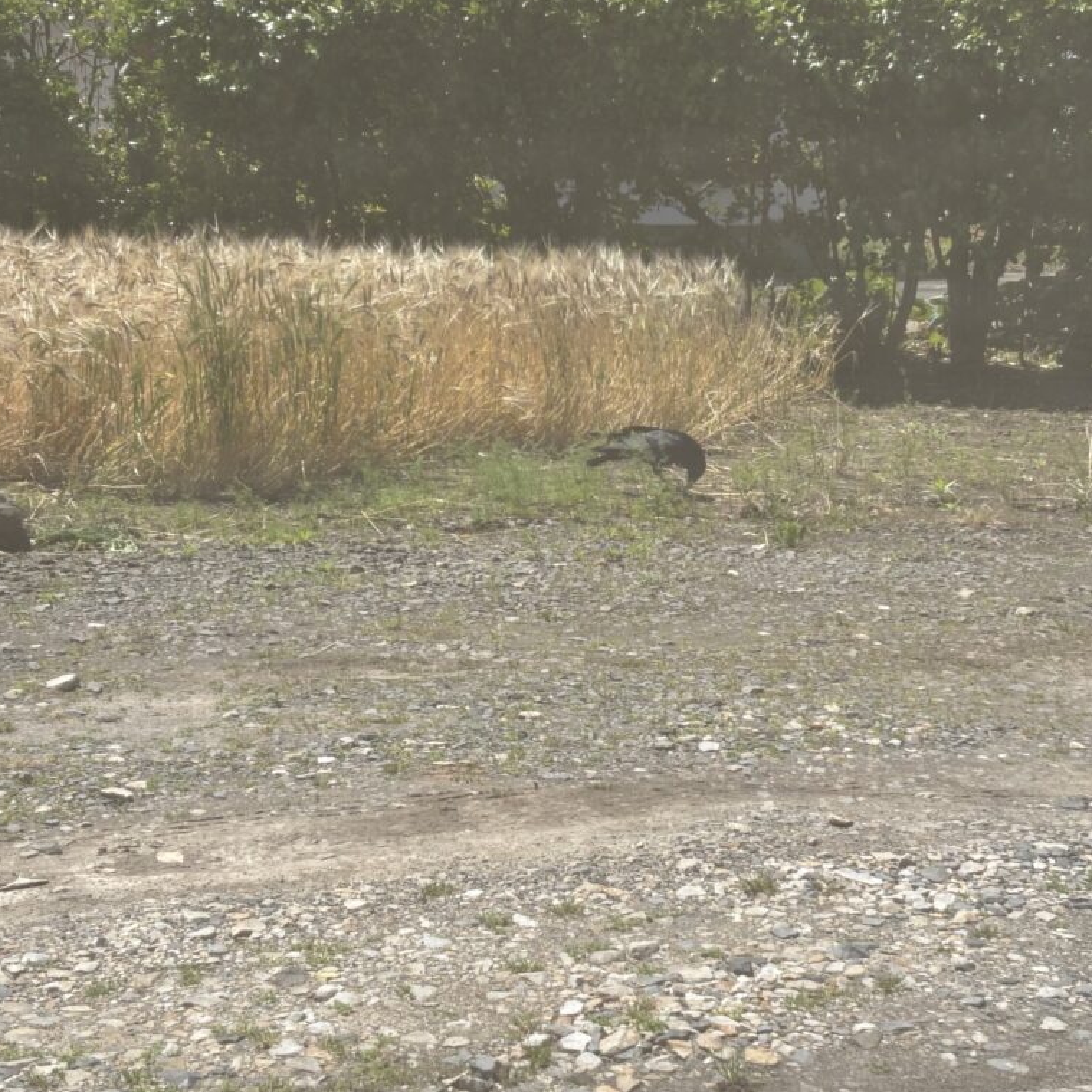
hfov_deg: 27.7
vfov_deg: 27.7
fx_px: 2213
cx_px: 637
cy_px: 544
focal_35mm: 62
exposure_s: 1/2857
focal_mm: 5.96
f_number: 1.6
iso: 32
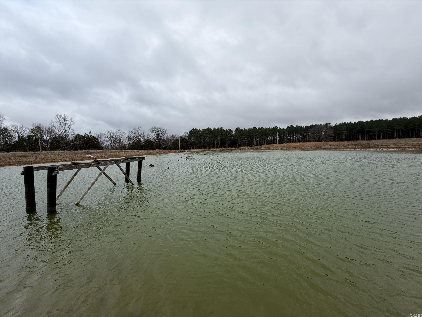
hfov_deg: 102.1
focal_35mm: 14
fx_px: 171
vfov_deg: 85.7
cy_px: 158
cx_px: 211
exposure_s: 1/770
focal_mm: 2.22
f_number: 2.2
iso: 32
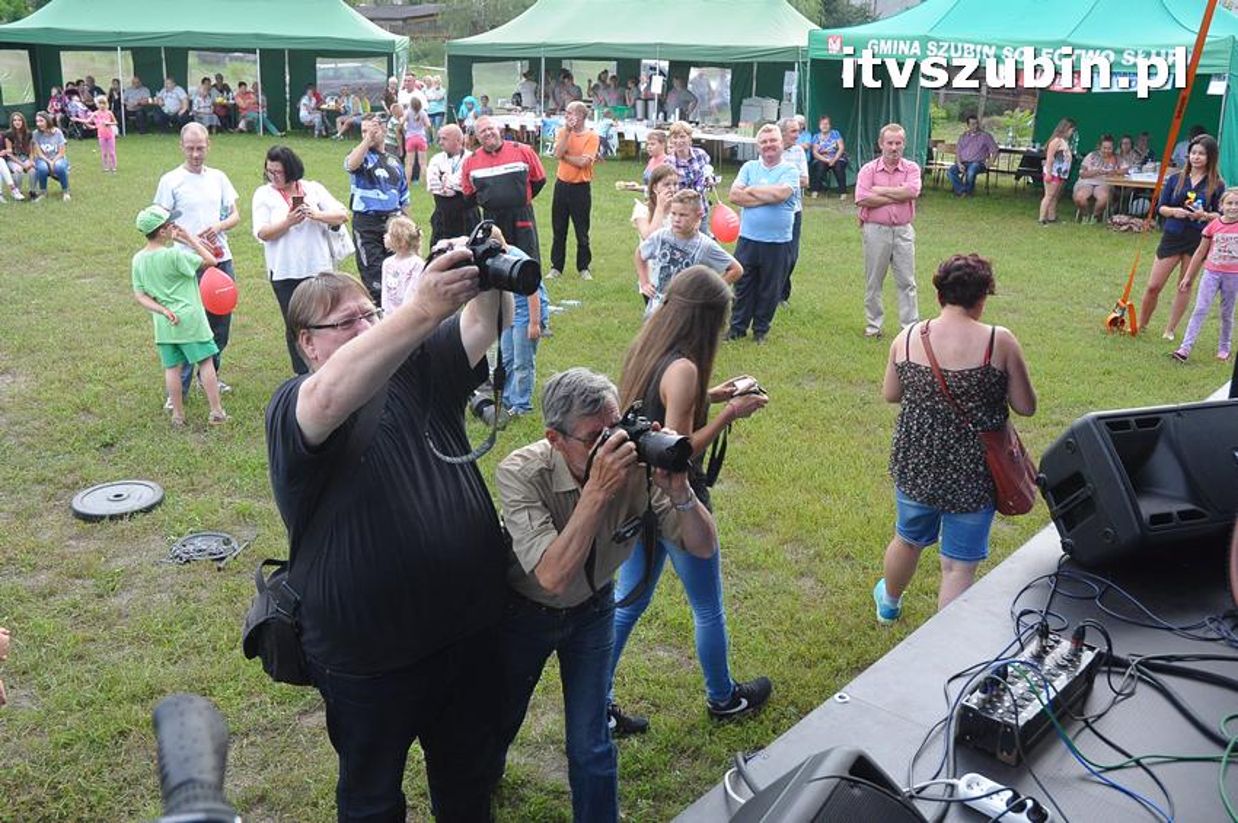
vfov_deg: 39.9
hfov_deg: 57.3
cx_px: 619
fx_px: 1134
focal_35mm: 33
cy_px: 412
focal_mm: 22
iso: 800
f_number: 6.3
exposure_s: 1/160
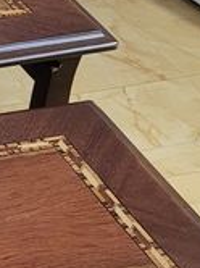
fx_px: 1213
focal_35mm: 157
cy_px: 410
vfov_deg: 12.0
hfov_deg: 8.5
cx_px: -313
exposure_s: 1/33
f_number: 1.8
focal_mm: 5.4
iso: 640
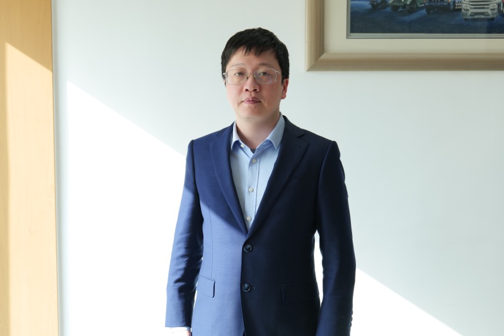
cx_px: 252
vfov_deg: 28.1
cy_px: 168
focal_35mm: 48
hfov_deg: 41.1
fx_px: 672
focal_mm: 48
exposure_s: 1/50
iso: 640
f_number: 5.2
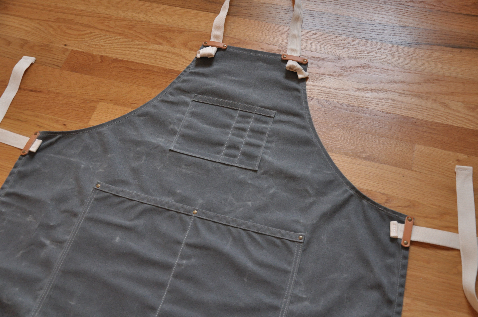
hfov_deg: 51.3
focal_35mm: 38
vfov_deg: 35.4
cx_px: 239
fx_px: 497
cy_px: 158
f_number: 5
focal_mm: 25
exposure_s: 1/100
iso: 1000
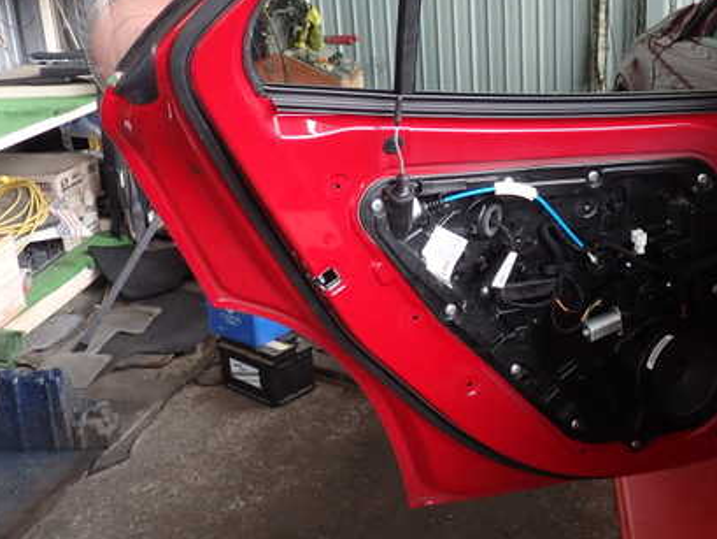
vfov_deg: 32.7
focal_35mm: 44
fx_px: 912
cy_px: 204
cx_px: 487
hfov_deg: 42.3
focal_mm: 5.4
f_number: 2.3
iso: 200
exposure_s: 1/50
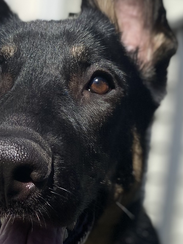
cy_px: 185
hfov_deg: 17.3
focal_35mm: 84
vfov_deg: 23.0
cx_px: 18
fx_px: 592
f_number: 1.8
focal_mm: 4.25
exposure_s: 1/2625
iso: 32
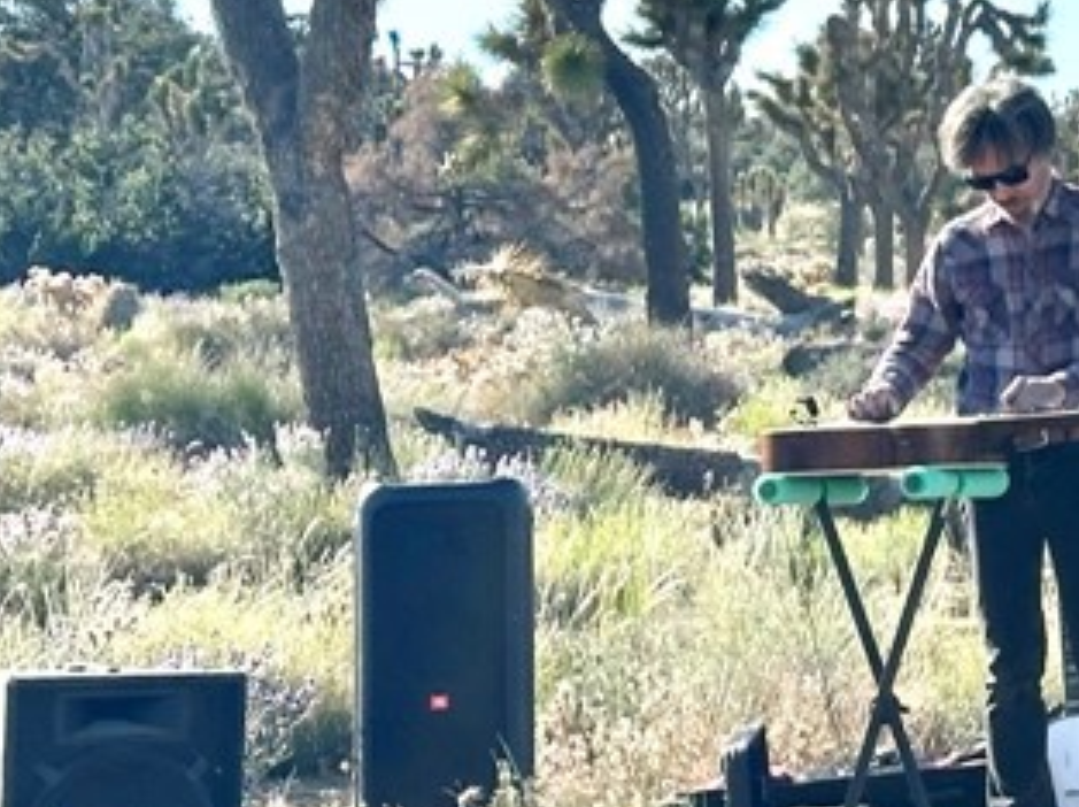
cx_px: 1727
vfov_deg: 9.4
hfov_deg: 11.9
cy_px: -26
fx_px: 4888
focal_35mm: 157
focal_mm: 6.86
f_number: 1.78
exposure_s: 1/4016
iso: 64
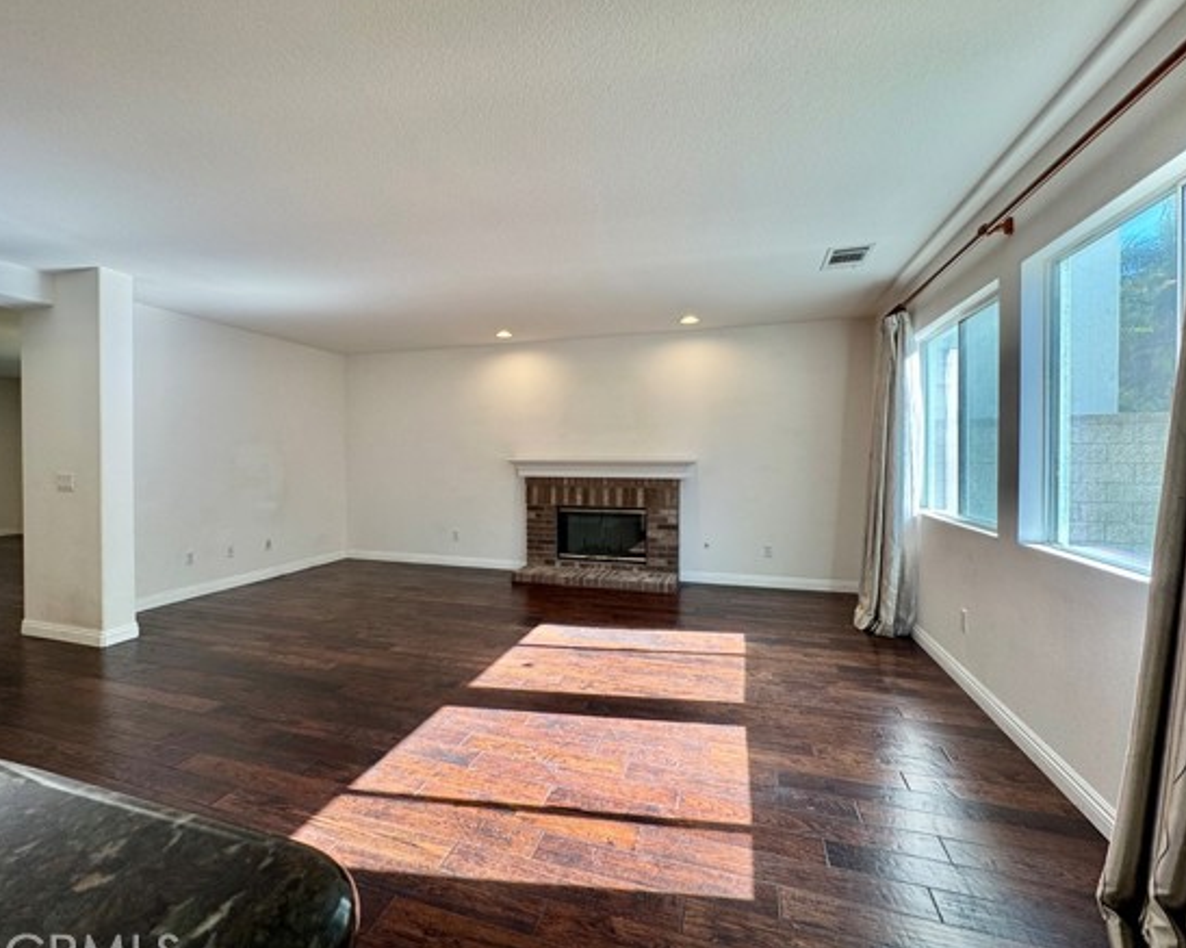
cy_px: 464
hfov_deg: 93.0
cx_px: 546
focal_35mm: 16
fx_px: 561
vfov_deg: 80.3
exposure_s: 1/120
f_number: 2.2
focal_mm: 2.22
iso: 80
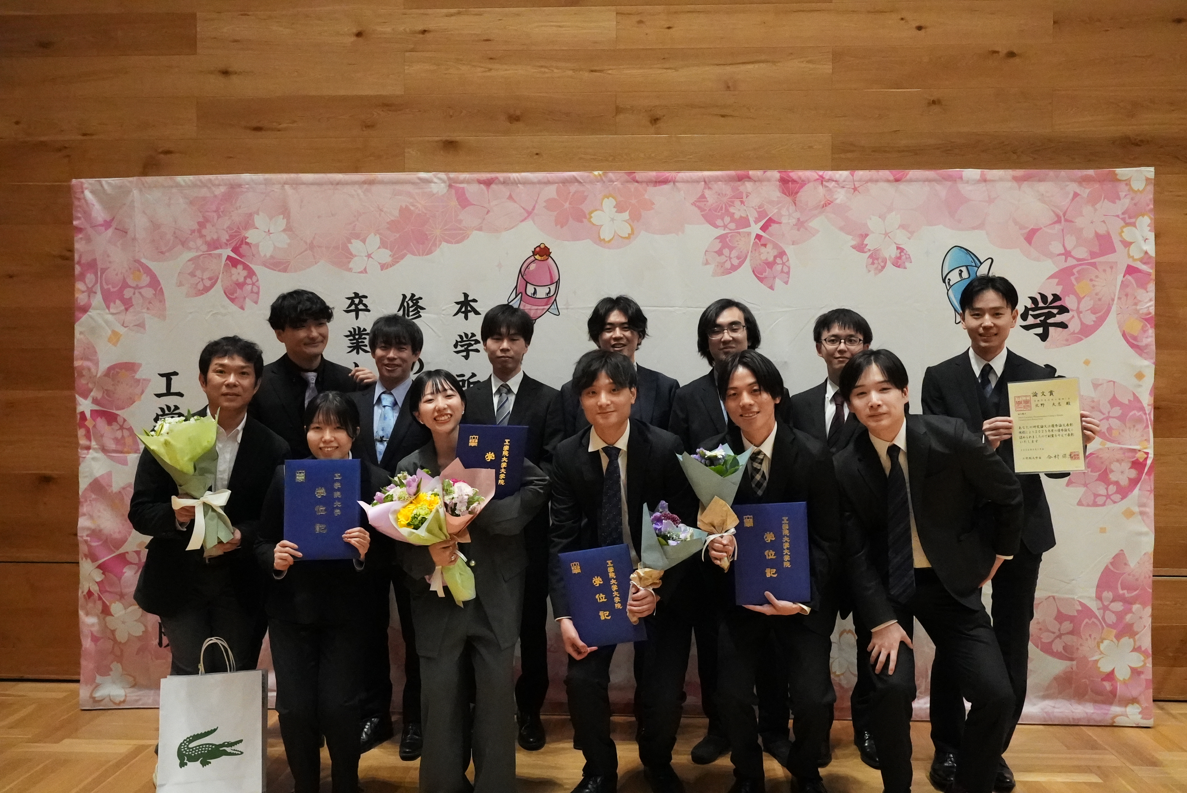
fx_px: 1023
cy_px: 396
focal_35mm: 31
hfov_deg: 60.3
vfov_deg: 42.4
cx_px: 594
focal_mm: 31
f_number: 5
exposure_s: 1/1250
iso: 40000
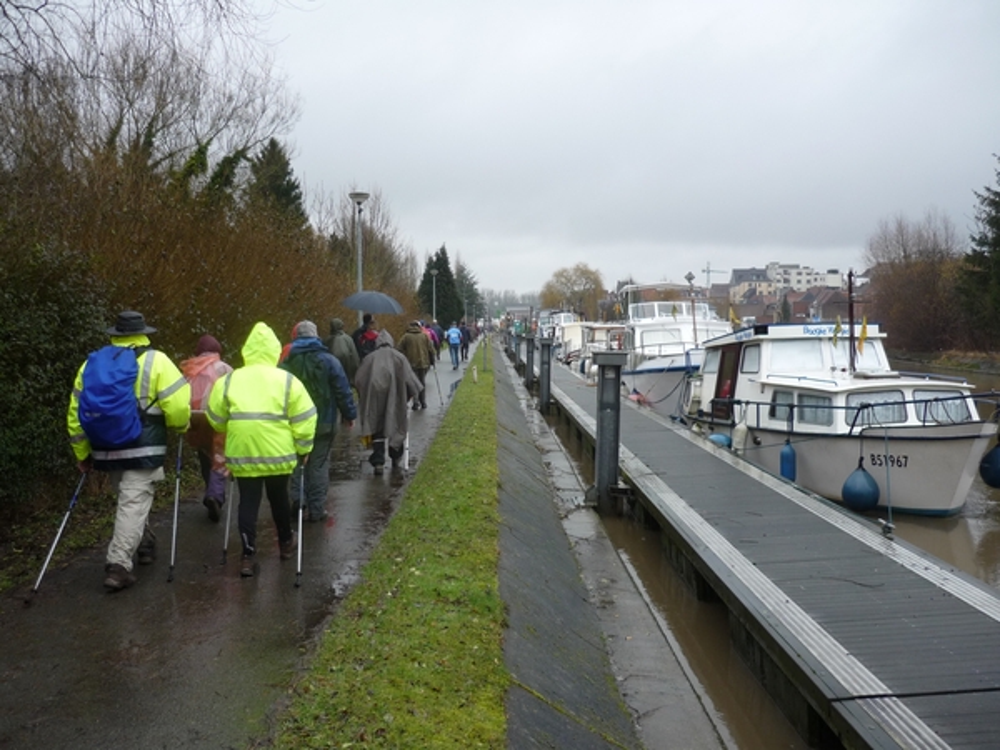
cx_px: 500
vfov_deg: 42.9
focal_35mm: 33
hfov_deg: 55.4
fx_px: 953
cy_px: 375
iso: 100
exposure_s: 1/160
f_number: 2.8
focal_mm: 5.5
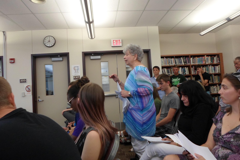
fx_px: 180
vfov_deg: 47.9
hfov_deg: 67.4
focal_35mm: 27
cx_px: 120
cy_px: 77
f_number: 2.5
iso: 160
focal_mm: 4.5
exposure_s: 1/30
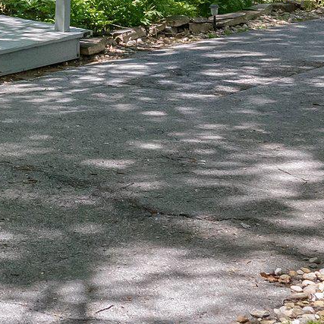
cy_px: -193
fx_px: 1165
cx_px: -362
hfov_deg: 13.2
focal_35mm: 110
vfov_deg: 14.5
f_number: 10
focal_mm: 27
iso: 12800
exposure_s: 1/640
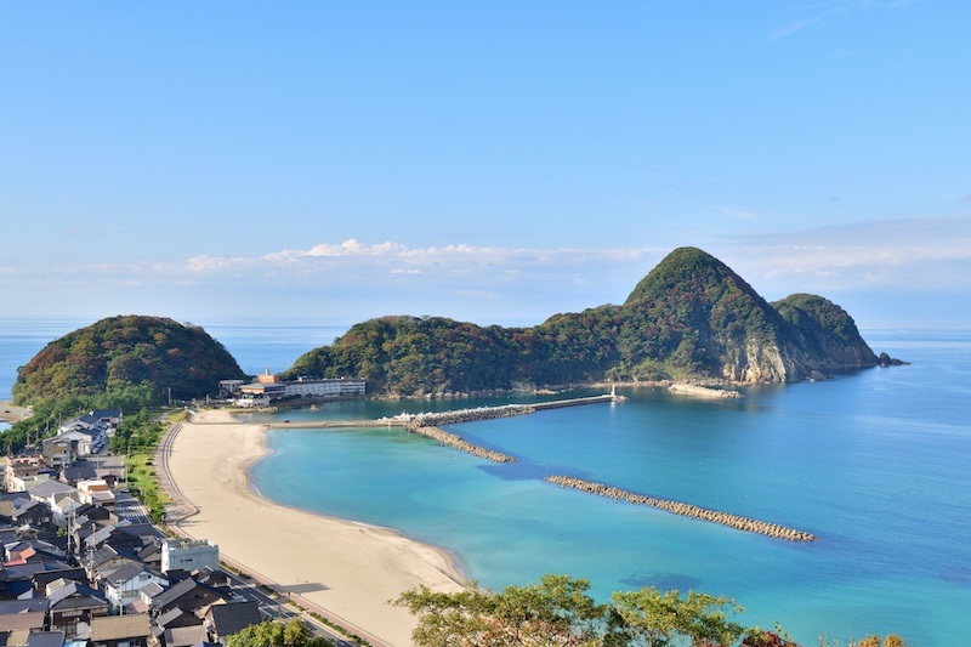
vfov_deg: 35.0
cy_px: 324
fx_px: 1025
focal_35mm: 38
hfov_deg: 50.7
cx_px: 486
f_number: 14
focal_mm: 38
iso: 200
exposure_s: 1/400
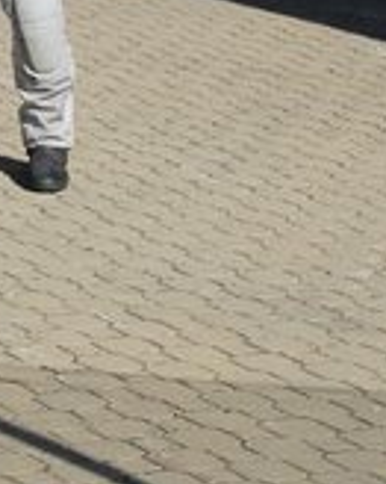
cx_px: -483
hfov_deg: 8.7
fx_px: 2358
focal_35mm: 165
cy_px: -9
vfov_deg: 11.6
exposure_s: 1/250
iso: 100
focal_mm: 32
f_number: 8
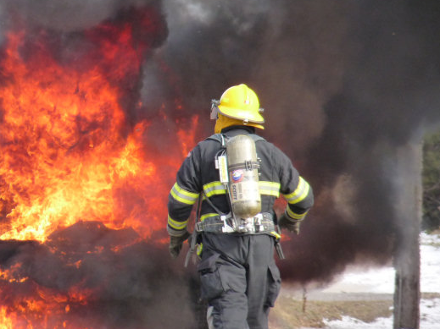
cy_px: 115
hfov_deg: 3.0
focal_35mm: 656
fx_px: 8336
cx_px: 193
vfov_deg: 2.3
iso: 320
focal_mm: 86.4
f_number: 4.4
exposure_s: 1/400
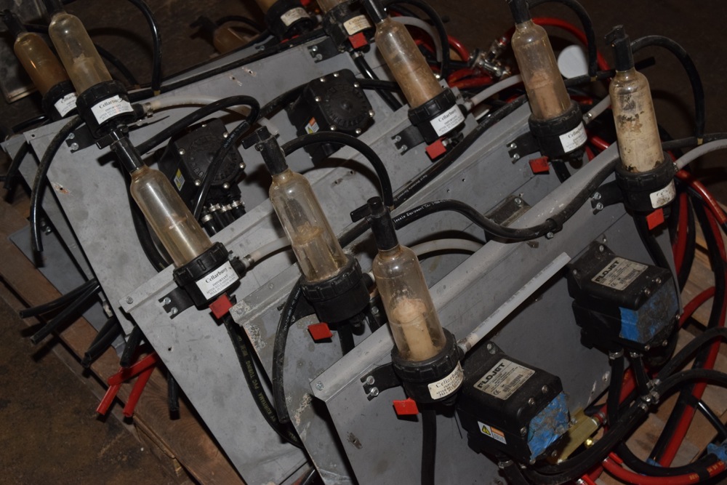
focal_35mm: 48
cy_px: 242
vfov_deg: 28.1
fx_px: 969
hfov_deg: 41.1
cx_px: 364
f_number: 5.6
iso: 800
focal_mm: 32
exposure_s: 1/100
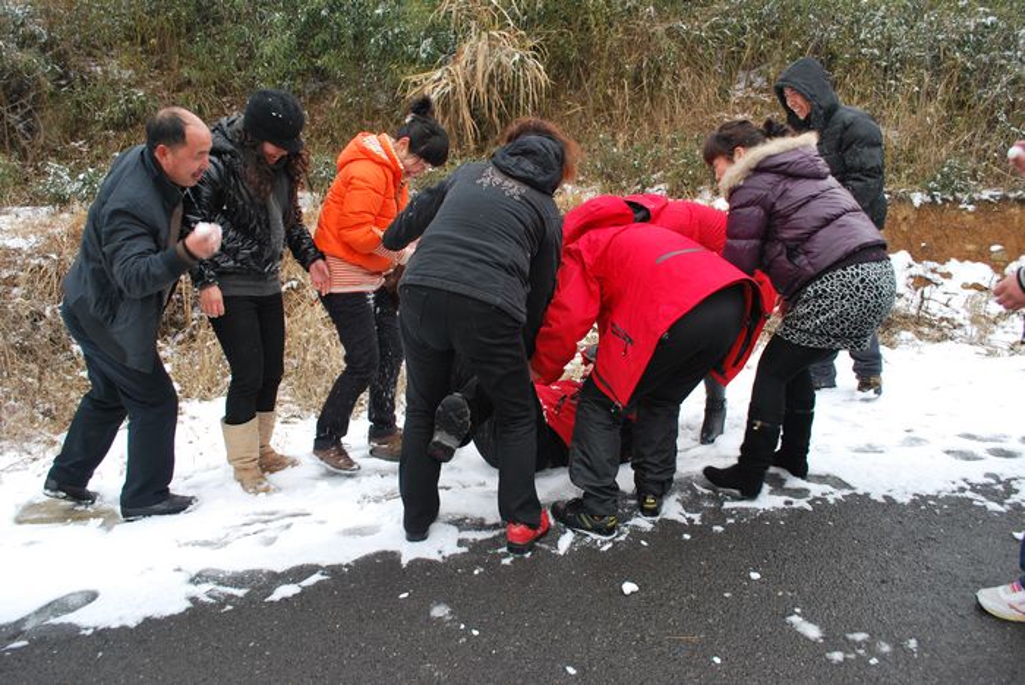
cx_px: 512
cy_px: 342
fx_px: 769
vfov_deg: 48.0
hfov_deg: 67.3
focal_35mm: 27
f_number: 5.6
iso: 200
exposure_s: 1/125
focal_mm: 18
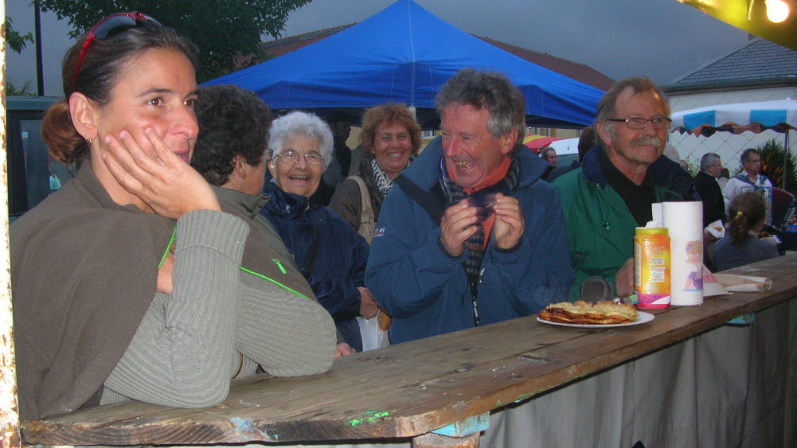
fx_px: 824
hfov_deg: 51.6
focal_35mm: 39
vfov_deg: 30.4
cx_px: 407
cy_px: 264
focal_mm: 5.8
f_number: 2.8
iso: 63
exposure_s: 1/60.1
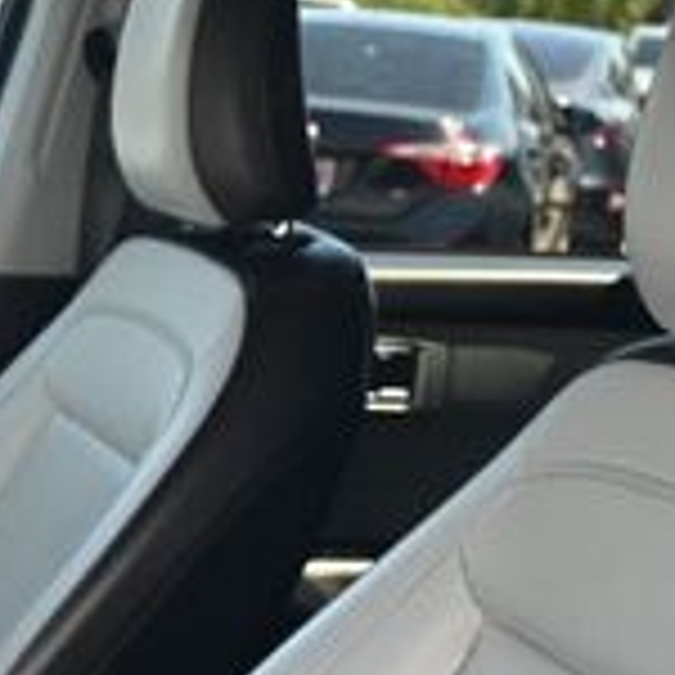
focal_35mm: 114
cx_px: -202
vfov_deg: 14.9
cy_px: 783
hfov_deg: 14.7
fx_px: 2511
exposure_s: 1/160
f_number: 4
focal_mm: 21
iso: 400
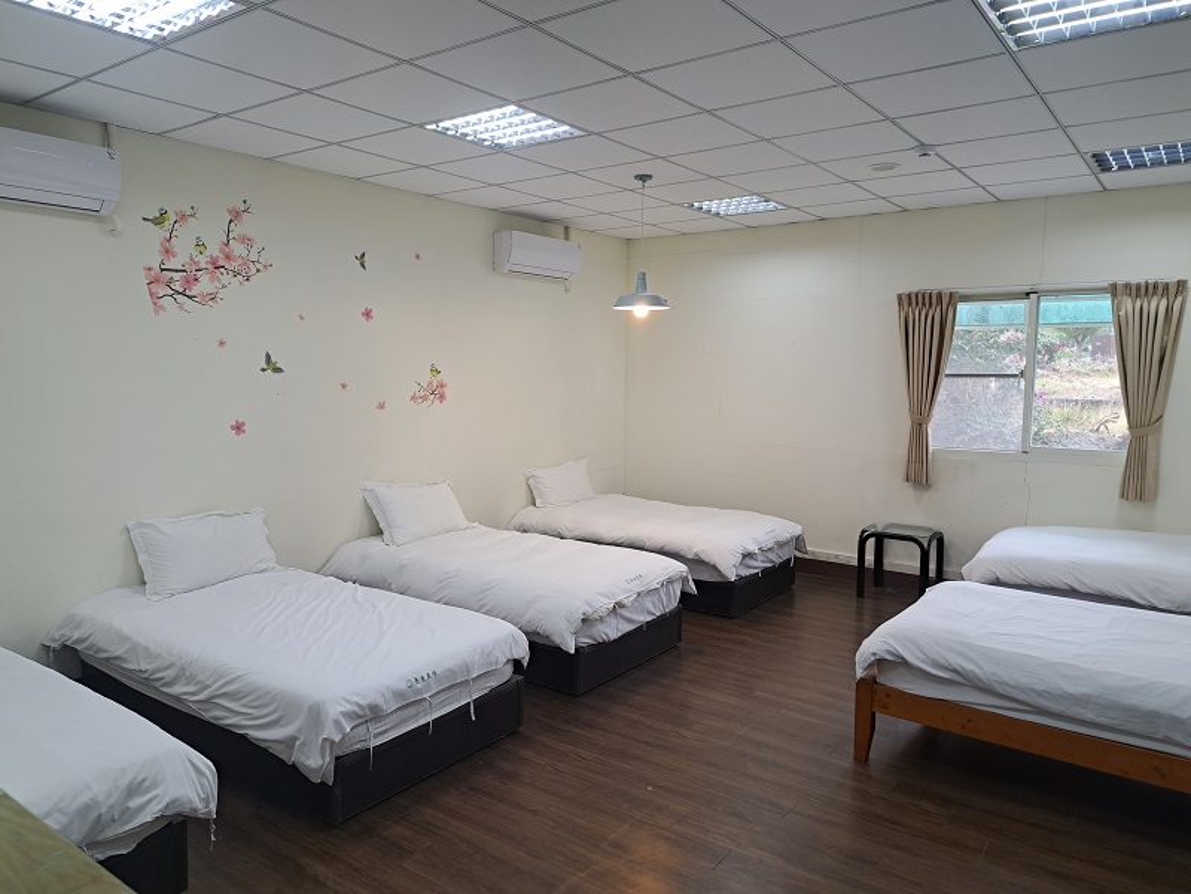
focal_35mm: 24
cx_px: 596
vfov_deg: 56.8
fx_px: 826
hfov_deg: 71.6
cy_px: 447
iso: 64
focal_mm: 5.23
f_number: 1.8
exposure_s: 1/60
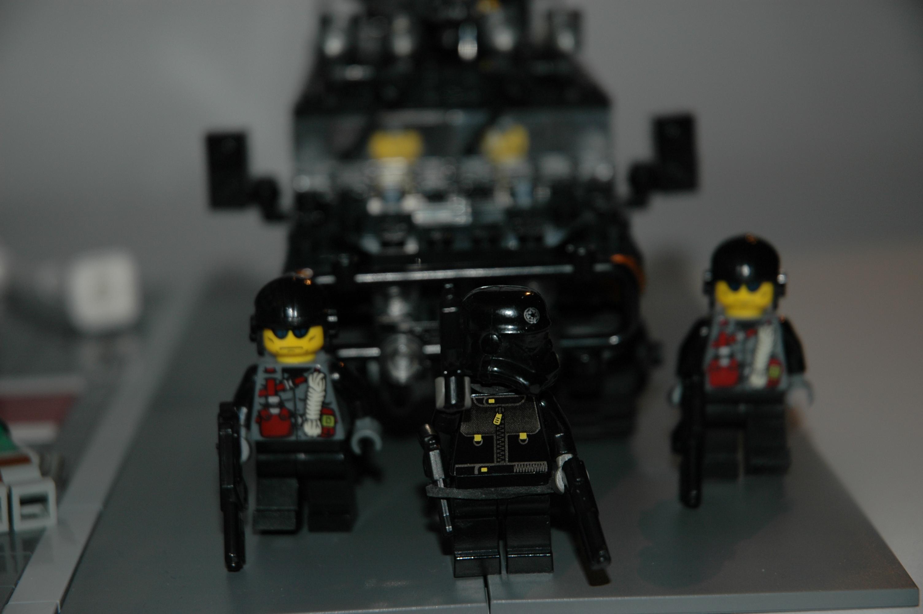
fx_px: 2690
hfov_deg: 19.5
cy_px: 307
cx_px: 462
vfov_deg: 13.0
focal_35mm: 105
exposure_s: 1/60
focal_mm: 70
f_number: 4.5
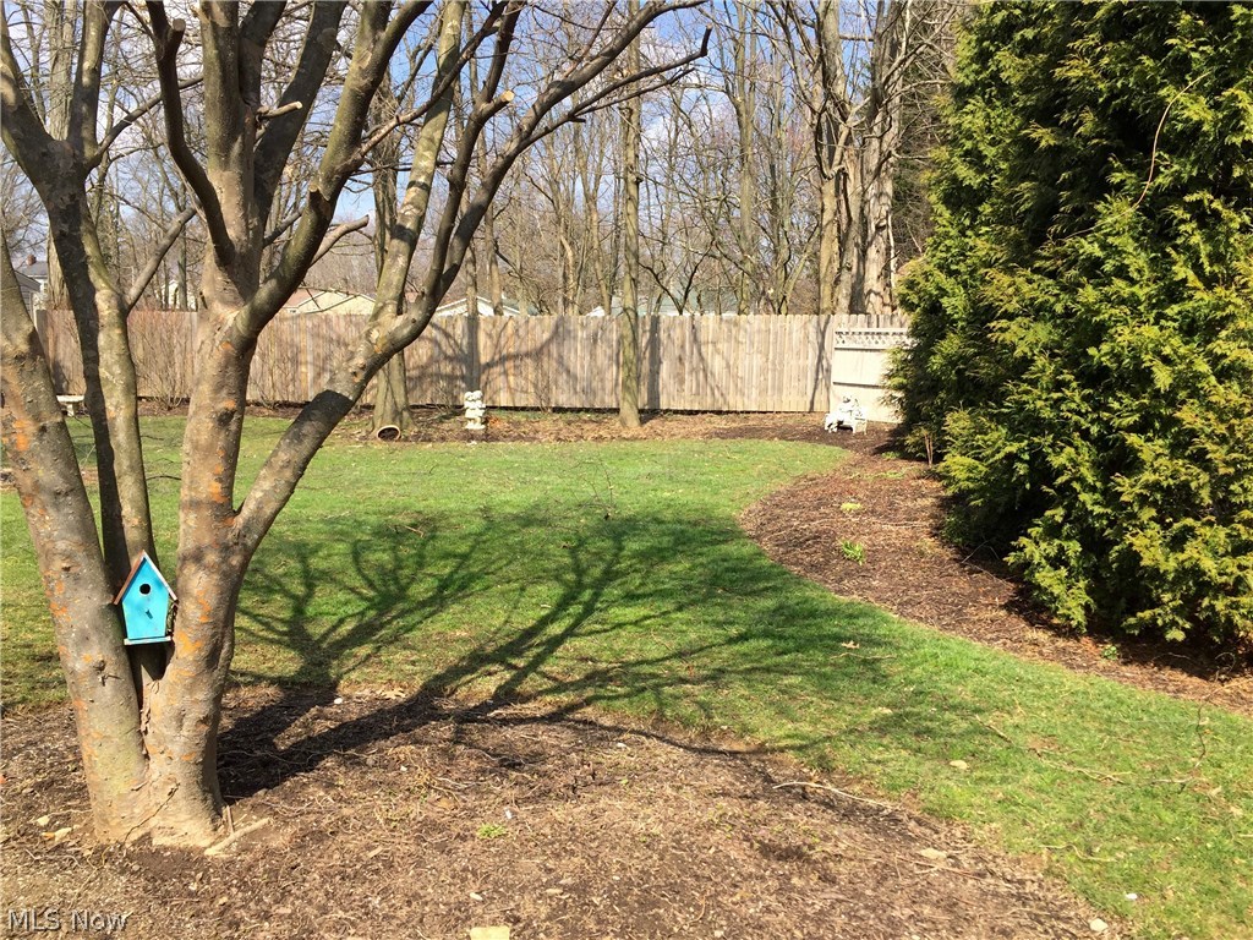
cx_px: 626
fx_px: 1050
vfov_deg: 48.2
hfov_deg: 61.7
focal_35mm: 29
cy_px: 470
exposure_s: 1/942
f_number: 2.2
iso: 32
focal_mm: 4.15
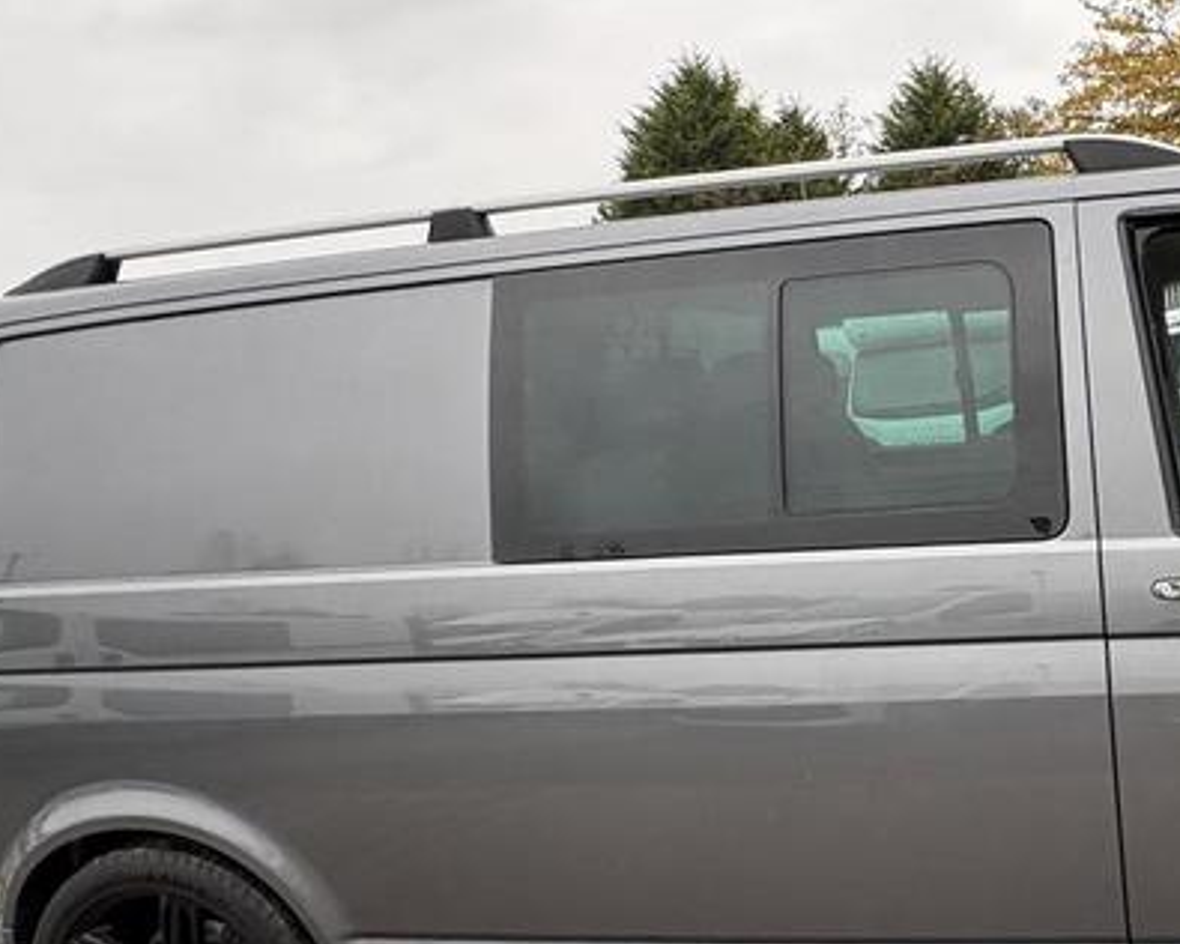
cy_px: 493
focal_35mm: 31
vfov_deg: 47.1
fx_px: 1083
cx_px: 1031
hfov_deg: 51.4
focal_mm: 2.22
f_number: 2.2
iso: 100
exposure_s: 1/99
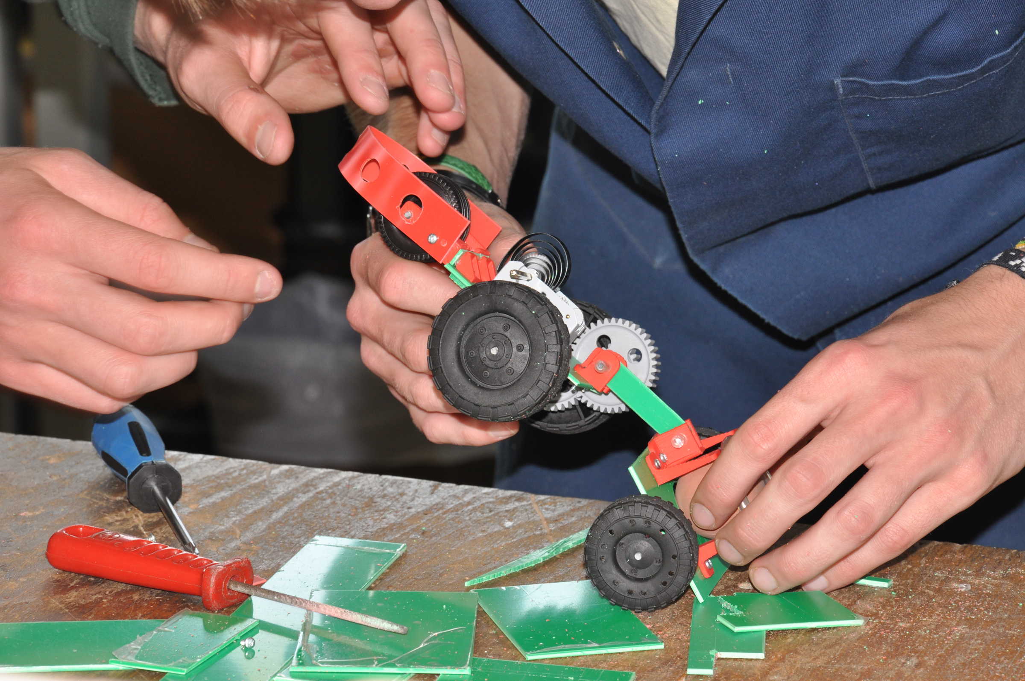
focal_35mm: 158
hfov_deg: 13.1
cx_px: 512
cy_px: 340
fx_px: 4479
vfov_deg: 8.7
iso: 400
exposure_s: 1/50
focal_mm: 105
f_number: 13
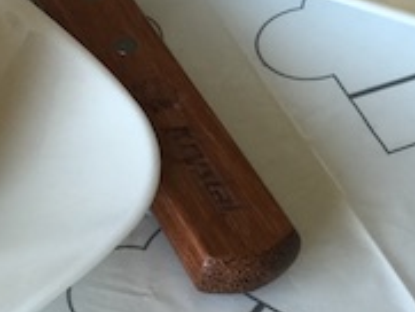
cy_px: -37
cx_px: 11
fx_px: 2459
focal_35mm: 205
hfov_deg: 9.6
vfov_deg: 7.2
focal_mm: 6.6
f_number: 2.8
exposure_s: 1/60
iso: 40
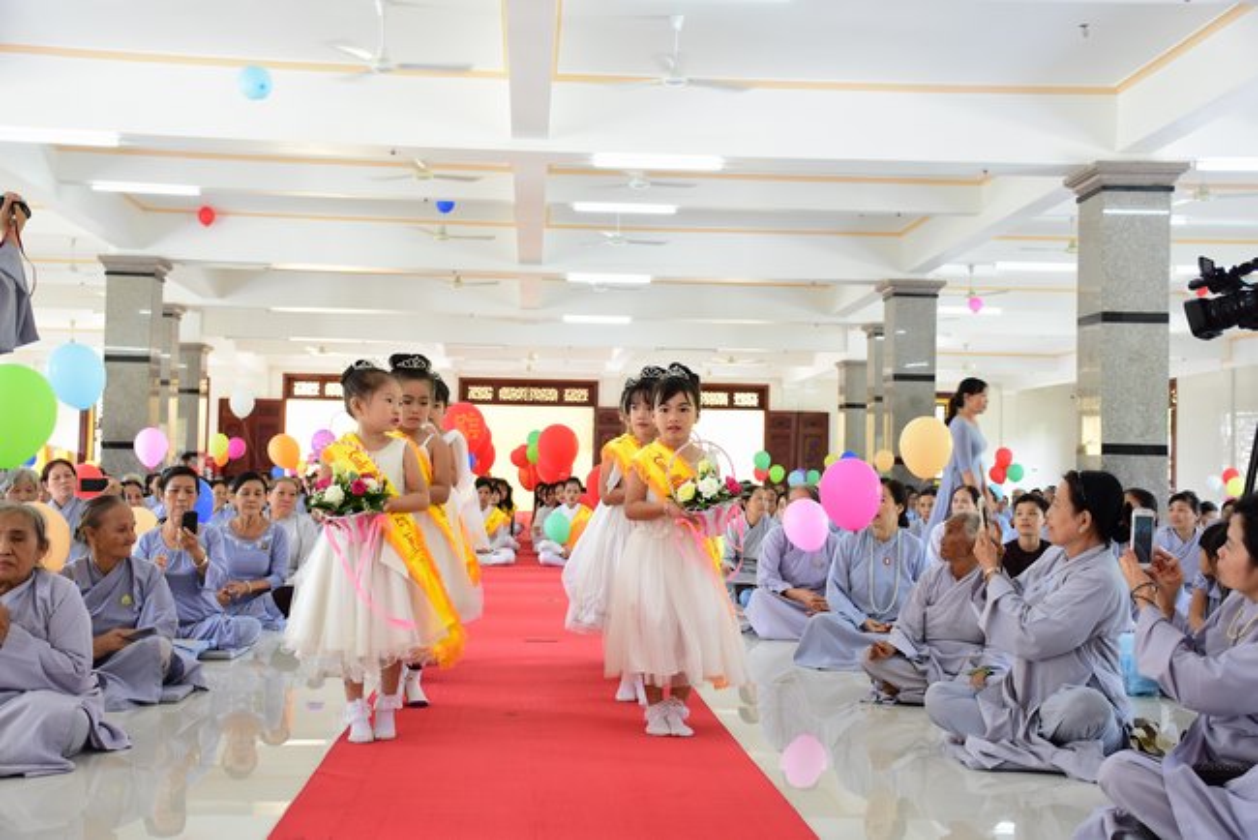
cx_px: 629
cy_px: 420
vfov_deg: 29.9
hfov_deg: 43.6
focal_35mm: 45
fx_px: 1573
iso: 1000
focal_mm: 30
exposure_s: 1/60
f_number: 4
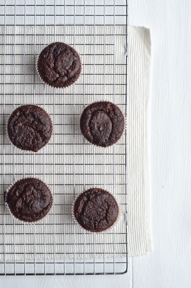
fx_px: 599
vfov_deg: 27.0
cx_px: 96
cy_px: 144
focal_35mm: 75
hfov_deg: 18.1
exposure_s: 1/100
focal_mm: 50
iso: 640
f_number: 4
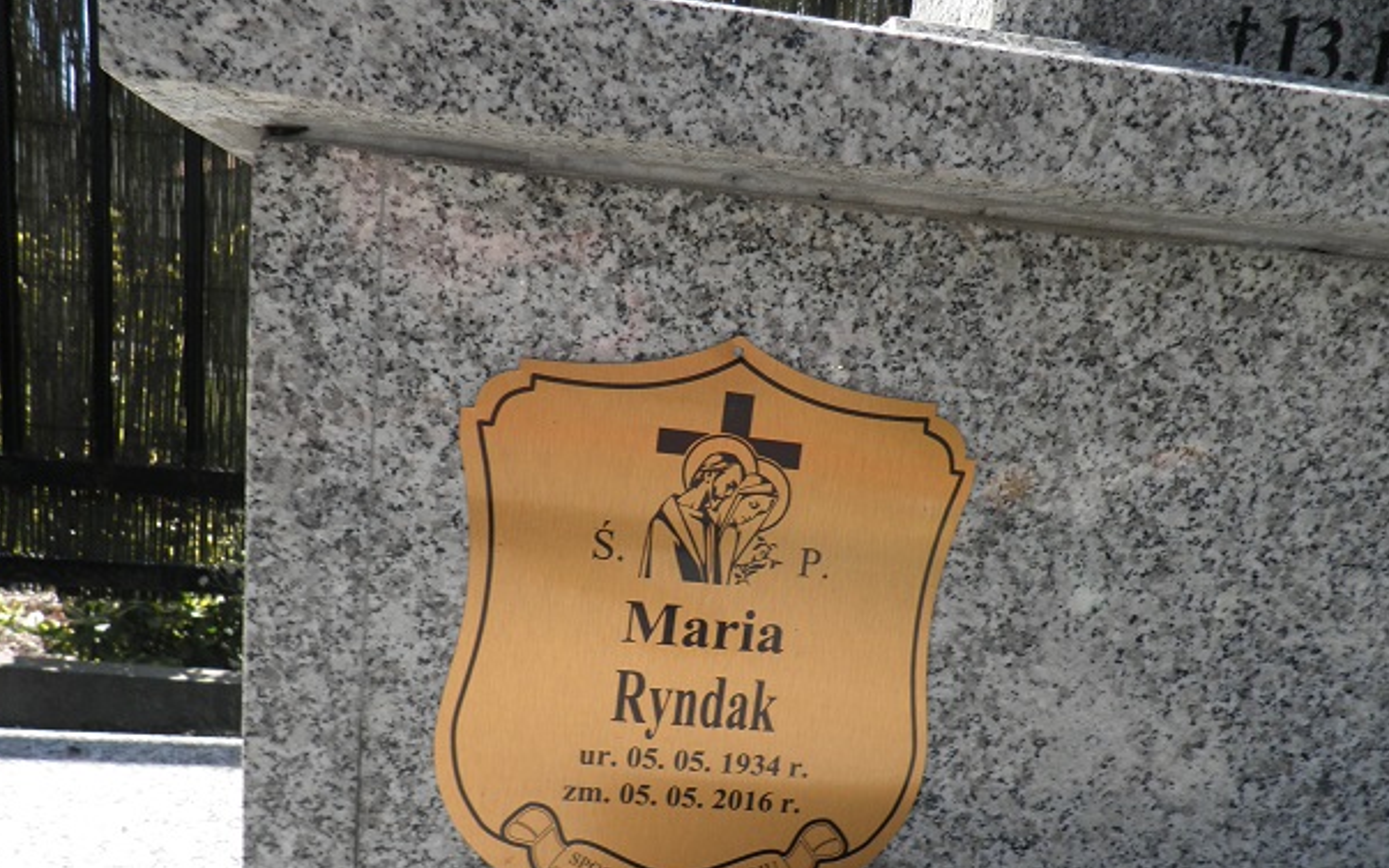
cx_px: 666
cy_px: 527
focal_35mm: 27
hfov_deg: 68.4
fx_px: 1022
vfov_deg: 45.7
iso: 64
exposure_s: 1/80
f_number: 8.3
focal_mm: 4.3
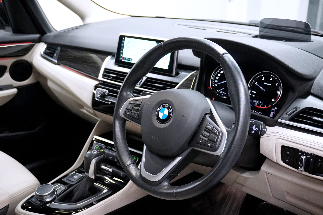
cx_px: 165
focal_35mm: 42
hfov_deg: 46.9
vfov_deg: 32.2
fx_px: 372
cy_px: 109
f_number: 4.5
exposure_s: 1/125
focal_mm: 27
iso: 6400
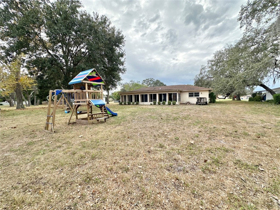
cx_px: 140
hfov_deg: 102.1
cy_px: 105
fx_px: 113
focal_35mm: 14
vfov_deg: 85.7
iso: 40
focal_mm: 2.22
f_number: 2.2
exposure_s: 1/553
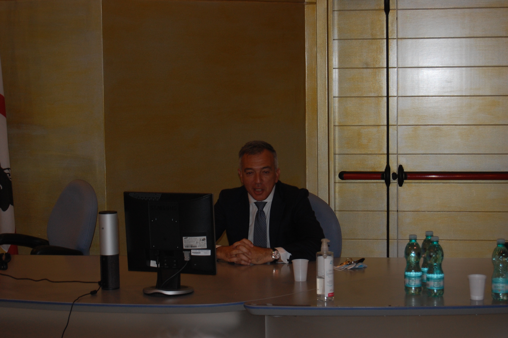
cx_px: 254
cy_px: 169
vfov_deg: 16.5
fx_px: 1163
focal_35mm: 82
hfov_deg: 24.6
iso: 400
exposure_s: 1/60
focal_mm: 55
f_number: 5.6
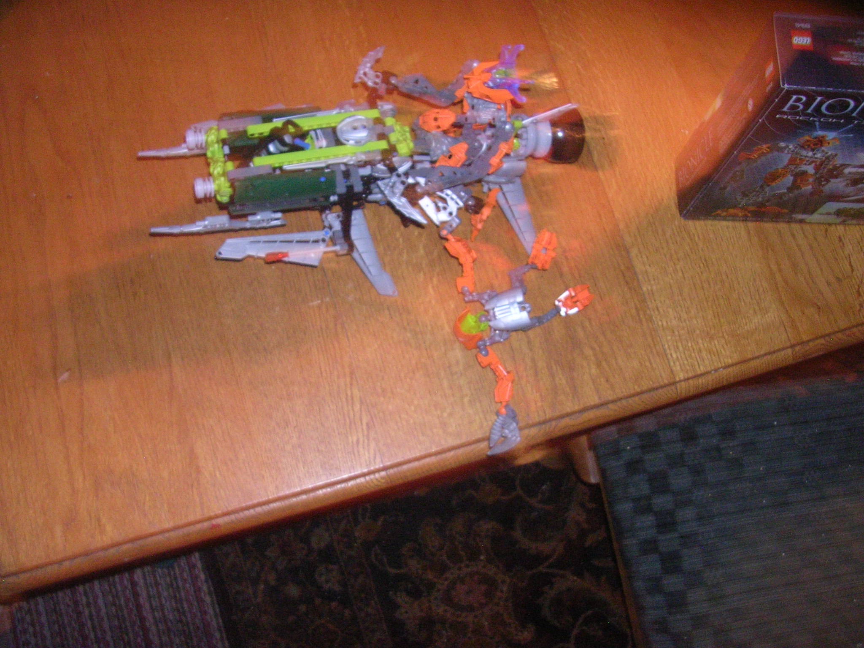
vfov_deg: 37.7
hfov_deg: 49.0
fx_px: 948
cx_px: 432
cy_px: 324
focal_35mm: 38
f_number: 2.8
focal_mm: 5.8
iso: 200
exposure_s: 1.5
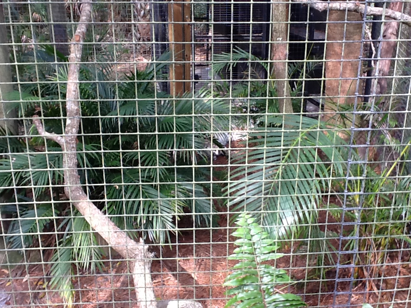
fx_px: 380
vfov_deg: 44.2
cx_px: 206
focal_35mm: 32
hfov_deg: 56.8
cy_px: 154
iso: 80
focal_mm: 2.03
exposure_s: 1/120
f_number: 2.4
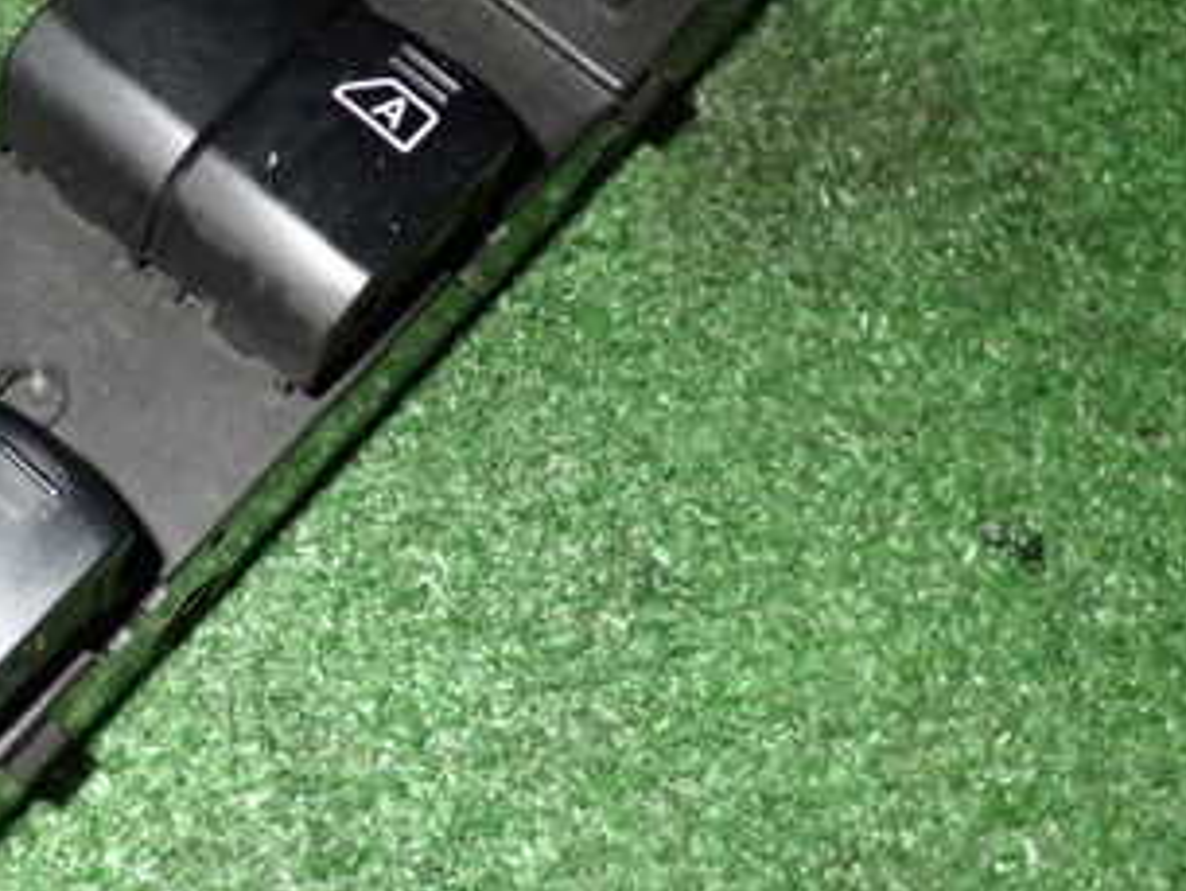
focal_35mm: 59
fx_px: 2022
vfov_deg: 24.7
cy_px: 280
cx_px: 280
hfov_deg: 32.0
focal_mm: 5.4
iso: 640
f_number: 6.3
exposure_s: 1/30
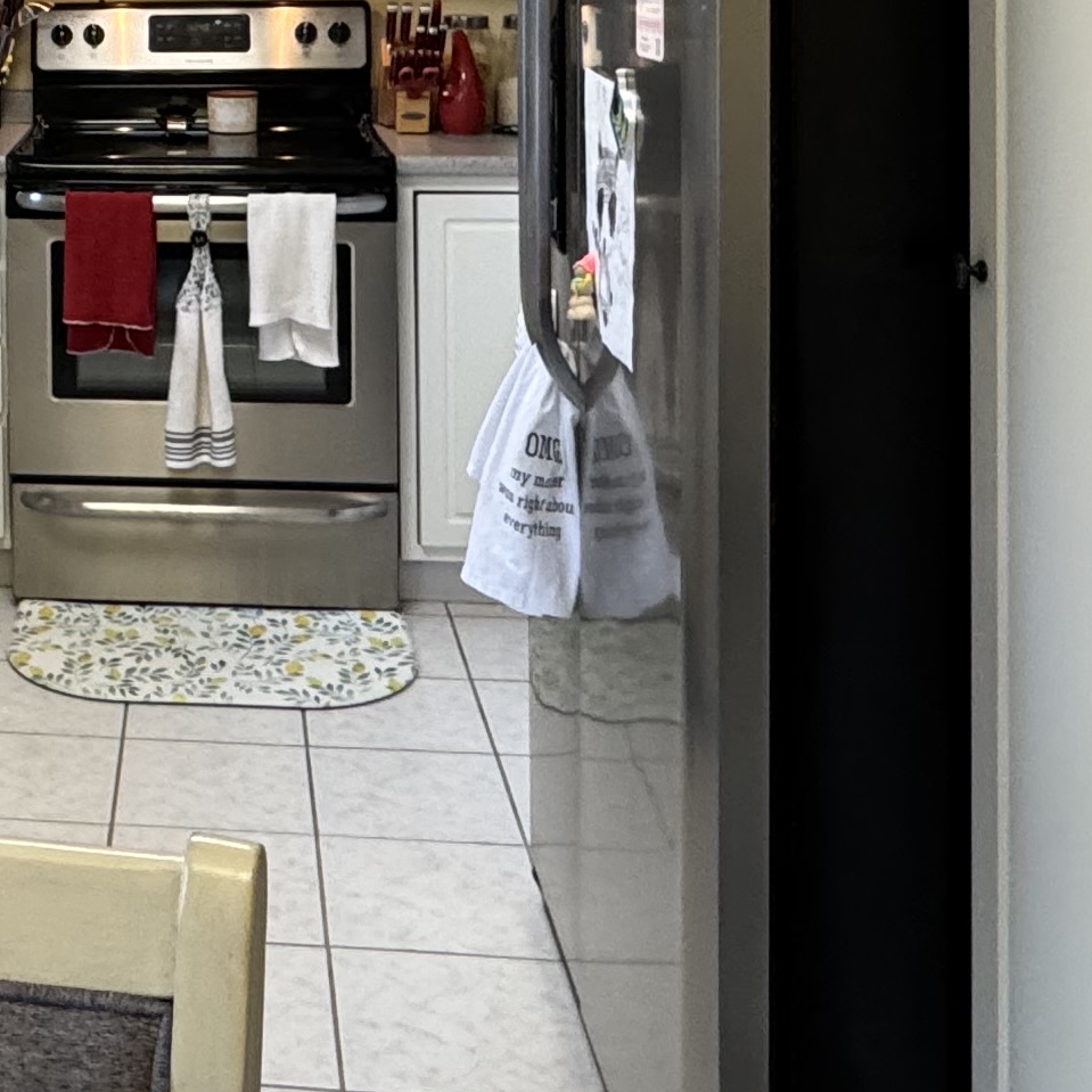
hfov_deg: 30.3
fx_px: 1856
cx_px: -17
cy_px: 2
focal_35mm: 52
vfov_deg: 30.5
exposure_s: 1/60
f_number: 2.2
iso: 250
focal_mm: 2.22
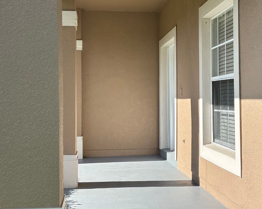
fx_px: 473
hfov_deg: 30.9
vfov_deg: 25.0
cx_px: 145
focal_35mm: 61
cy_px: 92
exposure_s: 1/1724
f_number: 1.6
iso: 40
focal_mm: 5.96
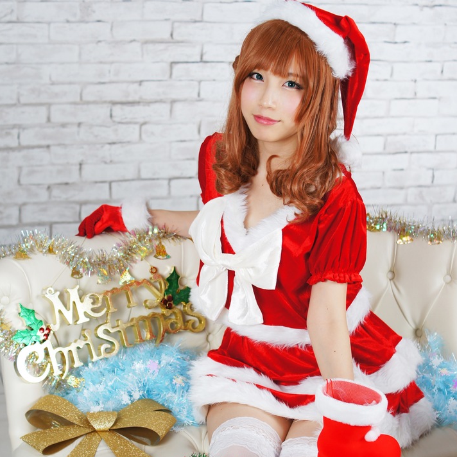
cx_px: 227
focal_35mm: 68
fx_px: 1010
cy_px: 275
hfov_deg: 25.5
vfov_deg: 25.4
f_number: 3.5
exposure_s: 1/200
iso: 200
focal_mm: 35
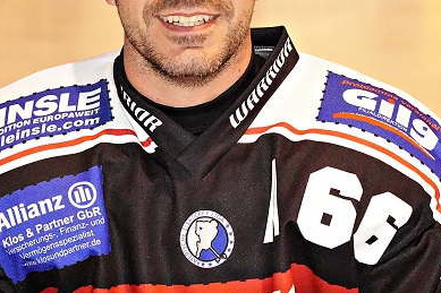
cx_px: 204
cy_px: 80
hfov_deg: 10.3
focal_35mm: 200
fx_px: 2449
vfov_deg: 6.9
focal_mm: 70
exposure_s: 1/160
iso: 6400
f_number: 4.5
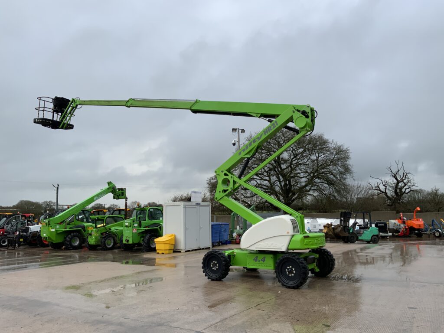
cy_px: 166
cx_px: 222
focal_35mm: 29
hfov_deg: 61.7
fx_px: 372
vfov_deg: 48.2
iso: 16
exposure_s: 1/422
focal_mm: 3
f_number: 1.8
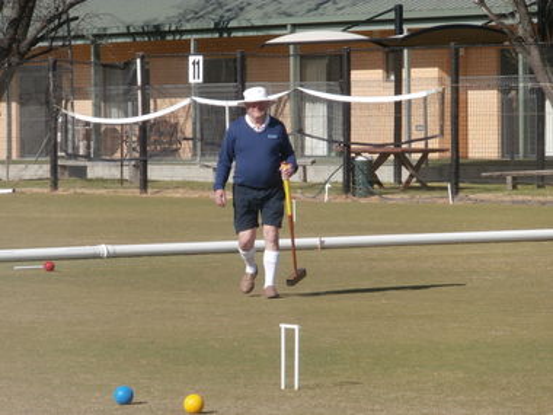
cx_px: 276
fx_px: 3834
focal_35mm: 240
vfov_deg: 6.2
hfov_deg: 8.2
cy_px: 208
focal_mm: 42
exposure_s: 1/500
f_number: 5.8
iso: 100
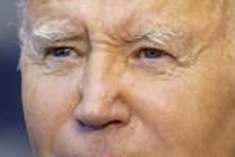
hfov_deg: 1.2
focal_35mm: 1686
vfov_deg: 0.8
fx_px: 11016
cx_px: 159
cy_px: 106
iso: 5000
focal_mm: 400
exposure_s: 1/640
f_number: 2.8
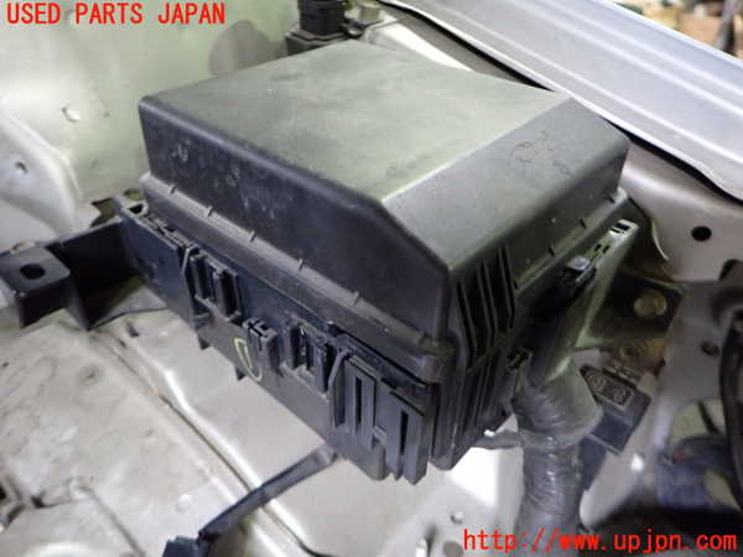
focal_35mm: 25
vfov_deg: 54.9
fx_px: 537
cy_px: 278
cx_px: 372
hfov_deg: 69.4
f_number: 2
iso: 800
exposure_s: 1/30
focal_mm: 4.5
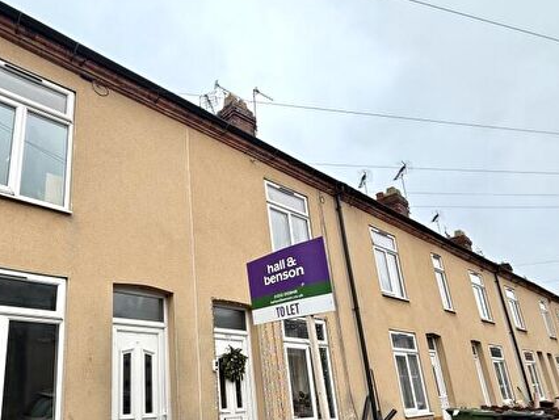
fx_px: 372
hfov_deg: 70.0
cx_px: 155
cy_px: 284
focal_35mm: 23
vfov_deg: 57.5
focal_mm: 2.22
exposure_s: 1/99
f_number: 2.2
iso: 80
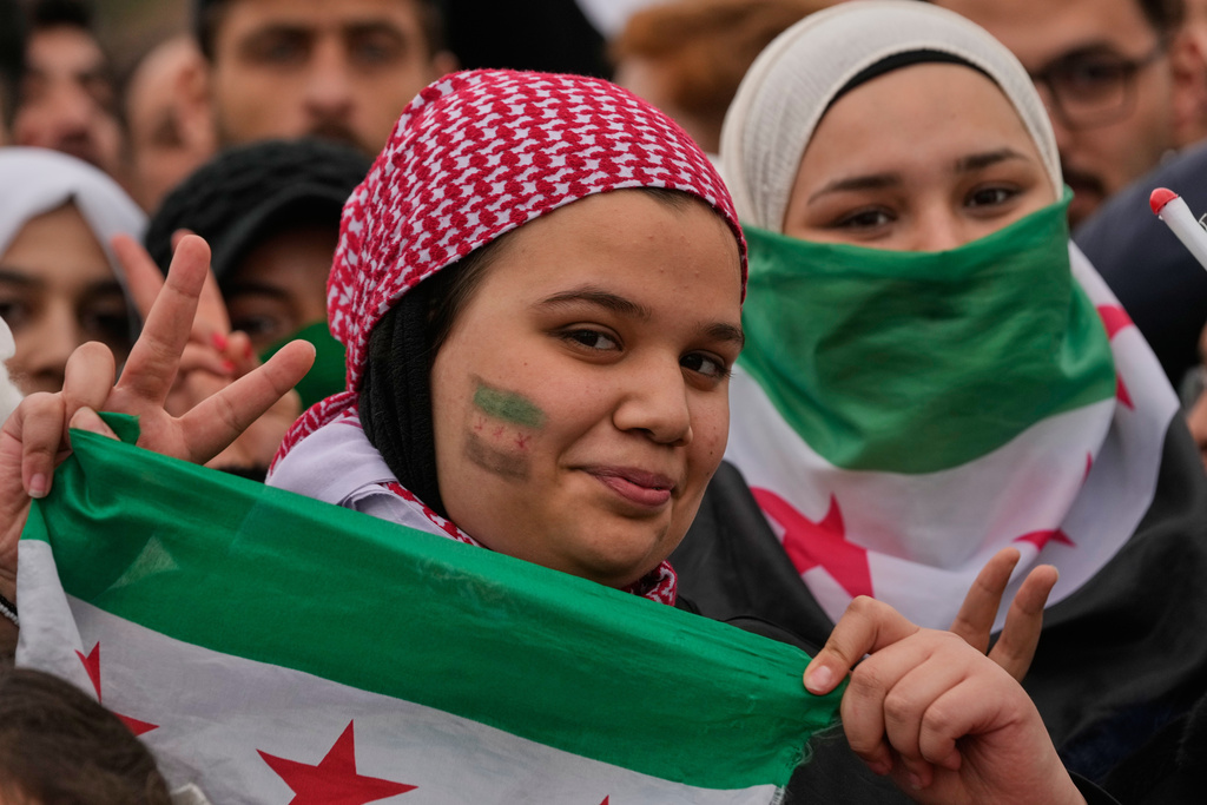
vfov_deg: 6.9
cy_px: 402
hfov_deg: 10.3
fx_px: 6706
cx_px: 604
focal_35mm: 200
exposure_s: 1/800
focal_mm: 200
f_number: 6.3
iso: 800
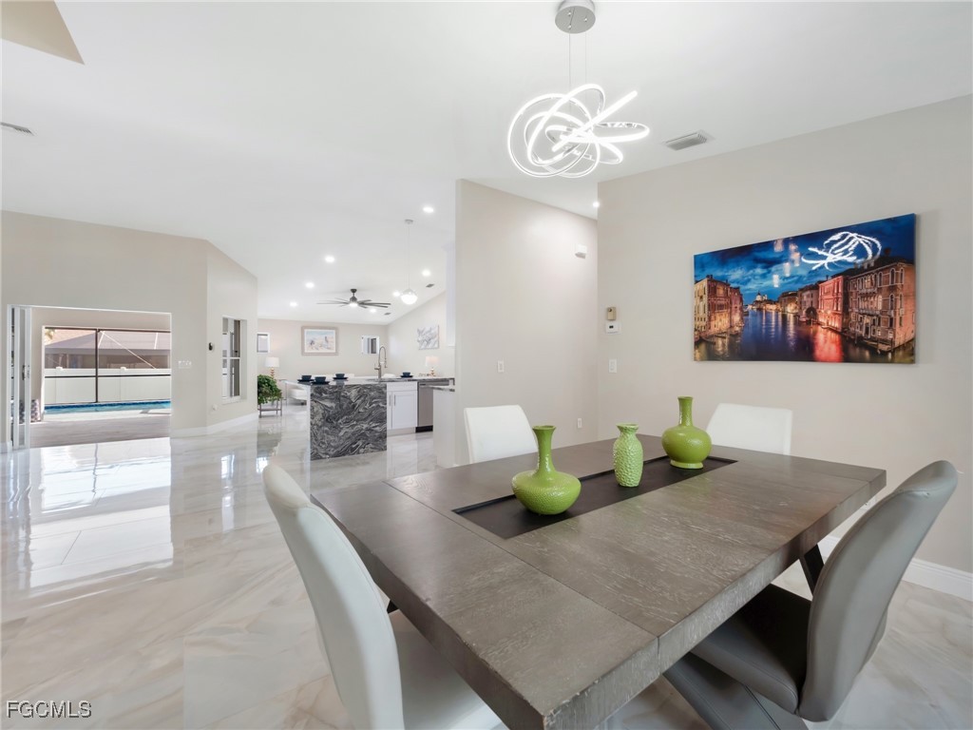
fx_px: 394
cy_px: 365
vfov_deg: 85.7
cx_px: 486
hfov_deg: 102.1
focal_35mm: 14
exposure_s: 1/6
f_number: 7.1
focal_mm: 7
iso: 200
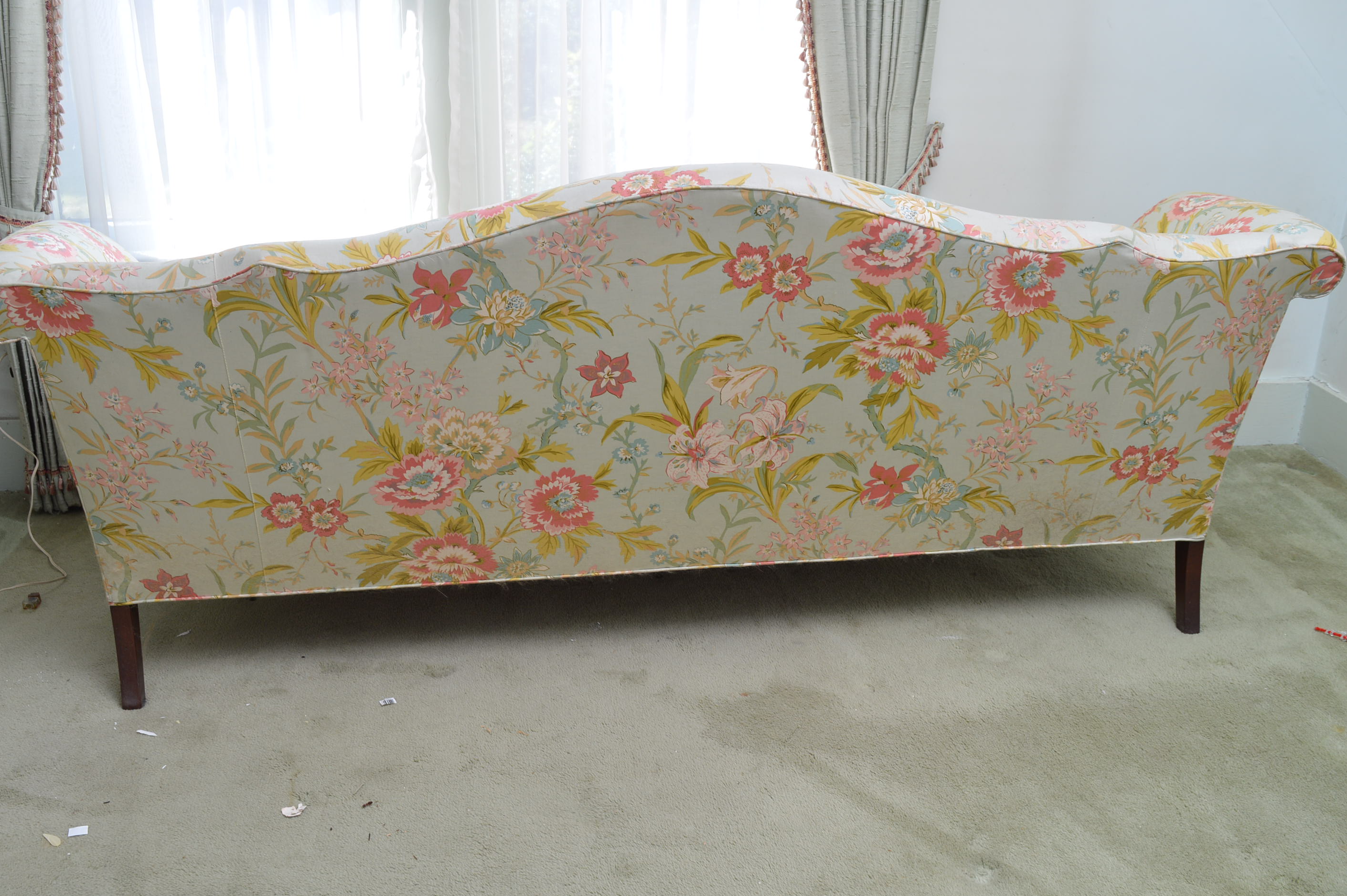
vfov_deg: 41.0
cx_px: 657
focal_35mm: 32
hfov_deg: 58.8
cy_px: 436
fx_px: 1196
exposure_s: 1/80
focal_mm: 20
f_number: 7.1
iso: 200
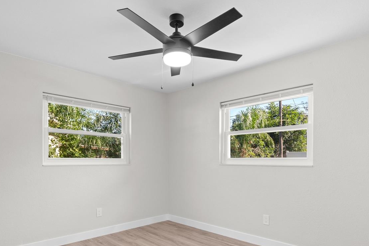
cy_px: 163
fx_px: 236
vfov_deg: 54.1
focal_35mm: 23
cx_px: 181
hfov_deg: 76.1
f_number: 9
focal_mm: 16
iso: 250
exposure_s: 1/2
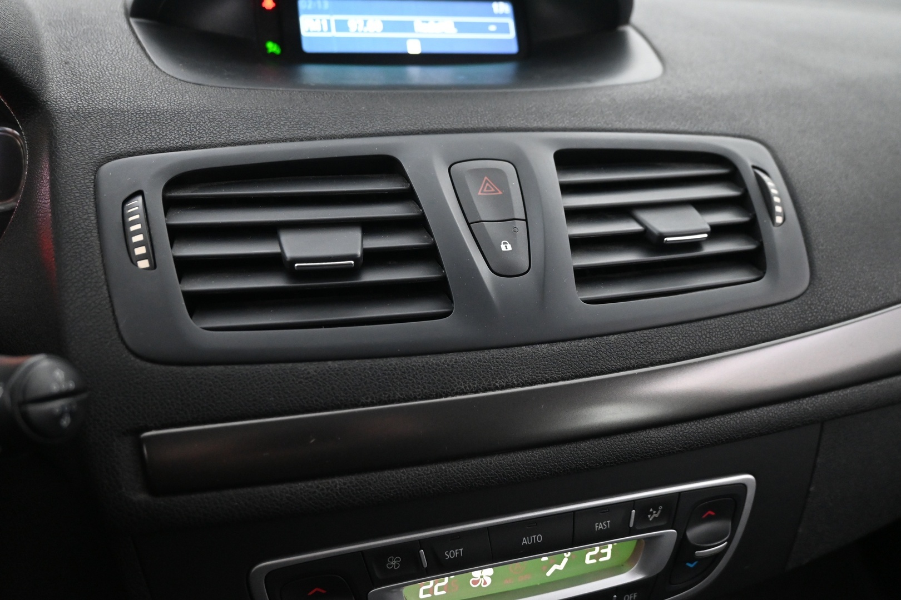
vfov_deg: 45.7
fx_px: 713
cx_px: 450
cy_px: 300
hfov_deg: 64.6
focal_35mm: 28
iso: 2800
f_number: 3.8
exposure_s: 1/30
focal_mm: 19
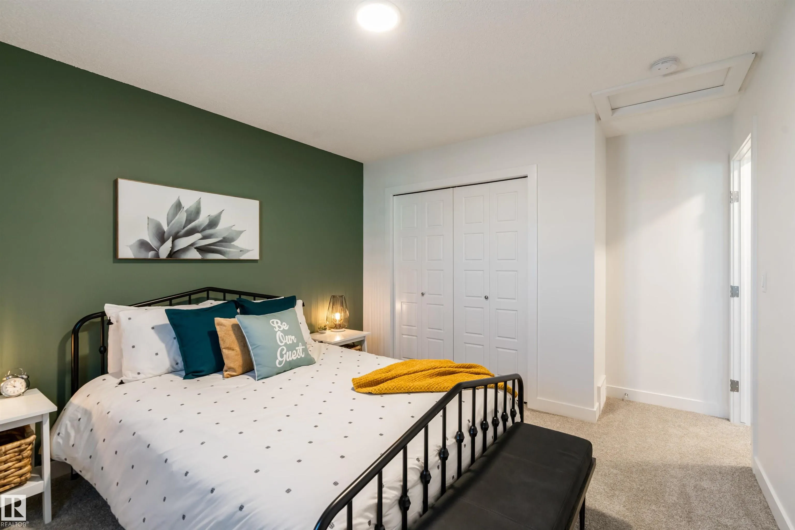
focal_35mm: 16
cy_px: 265
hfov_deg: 96.7
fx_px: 353
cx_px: 398
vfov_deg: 73.7
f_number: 8
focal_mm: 16
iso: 800
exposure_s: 1/8
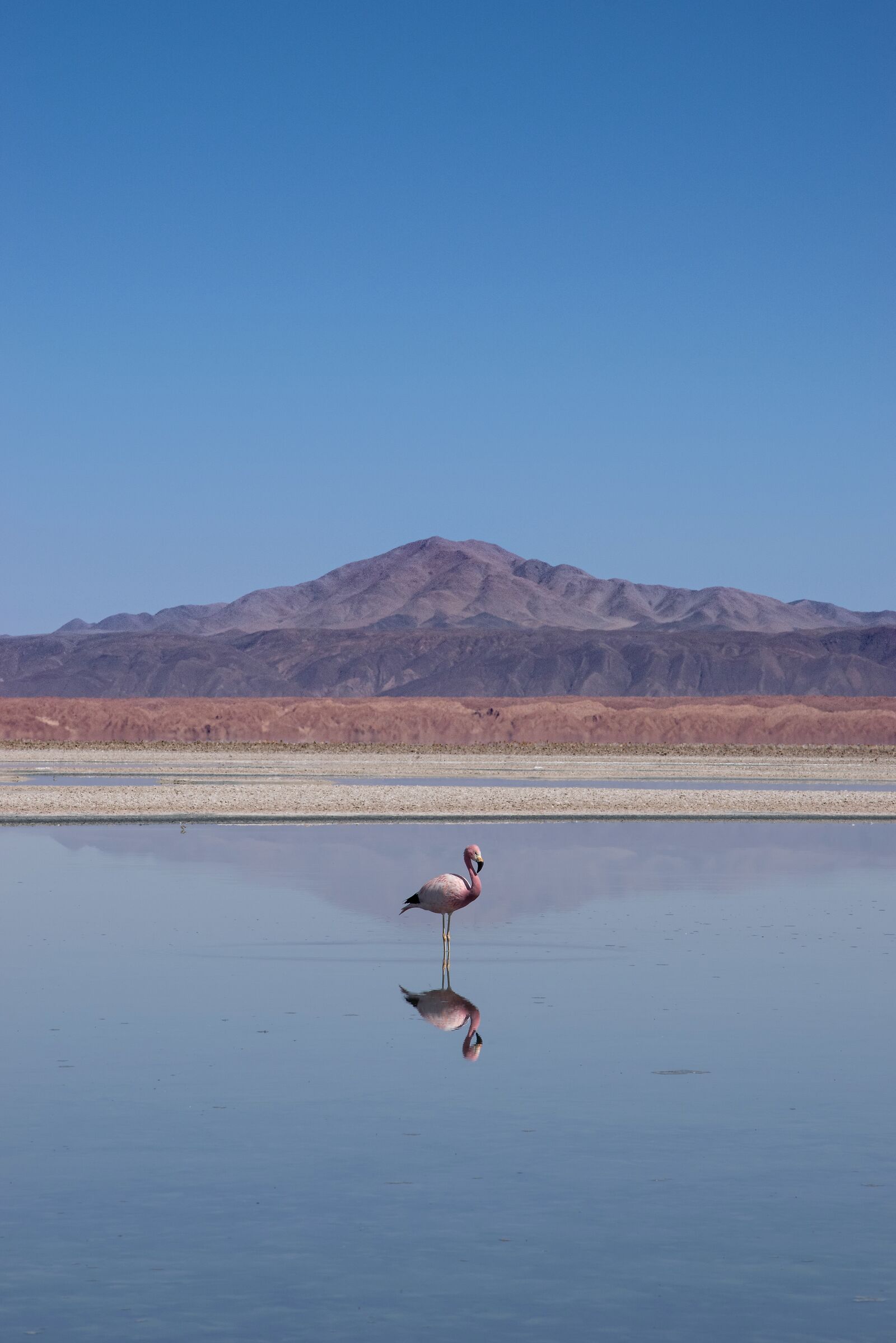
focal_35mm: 158
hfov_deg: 8.7
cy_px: 672
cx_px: 448
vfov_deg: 13.0
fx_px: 5880
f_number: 11
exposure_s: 1/500
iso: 200
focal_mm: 105
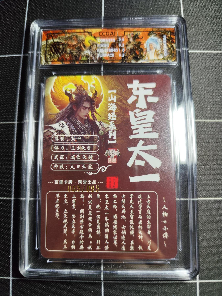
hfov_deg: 58.9
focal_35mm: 23
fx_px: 197
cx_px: 111
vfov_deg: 73.9
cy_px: 148
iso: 160
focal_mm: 6.14
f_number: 1.65
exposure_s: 1/100
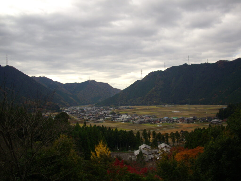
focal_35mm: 37
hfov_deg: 50.1
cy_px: 90
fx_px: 258
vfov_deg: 38.7
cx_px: 120
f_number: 5.6
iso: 100
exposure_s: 1/320
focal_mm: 6.2
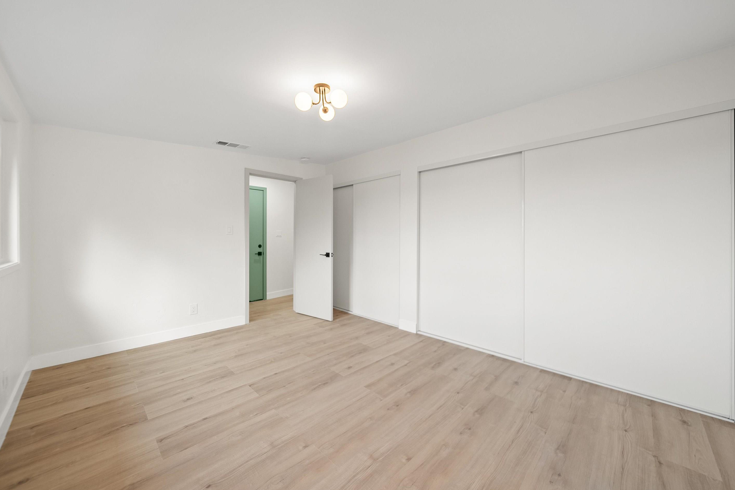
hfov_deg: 108.3
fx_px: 265
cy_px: 241
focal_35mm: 13
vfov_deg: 85.4
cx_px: 366
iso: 250
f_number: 4
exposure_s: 1/10
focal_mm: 12
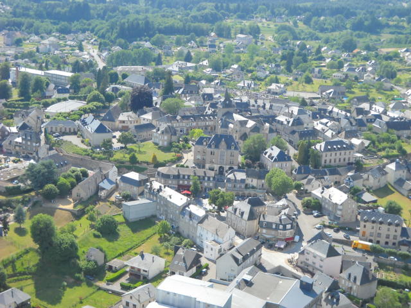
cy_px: 154
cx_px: 206
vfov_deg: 22.6
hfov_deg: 29.8
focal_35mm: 65
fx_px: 772
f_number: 4
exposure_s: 1/369
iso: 64
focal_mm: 10.84
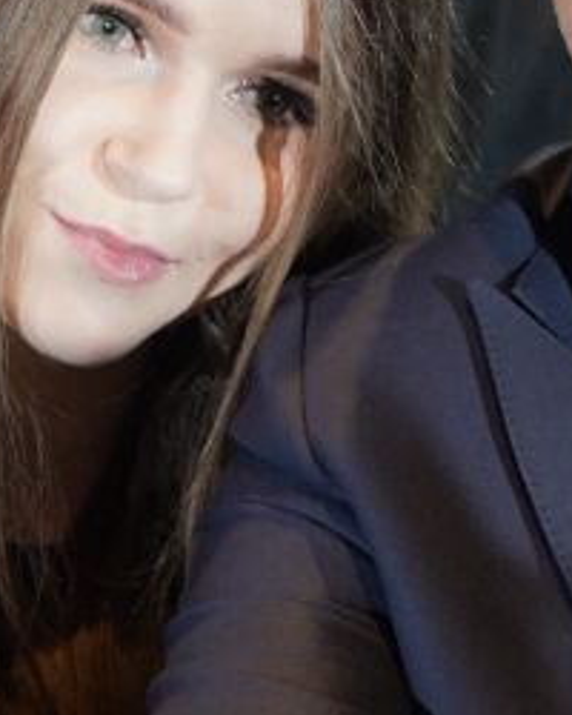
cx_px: 266
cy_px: 513
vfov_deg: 11.3
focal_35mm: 171
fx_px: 3619
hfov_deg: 9.0
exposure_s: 1/100
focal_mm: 35
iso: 1250
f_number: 5.6
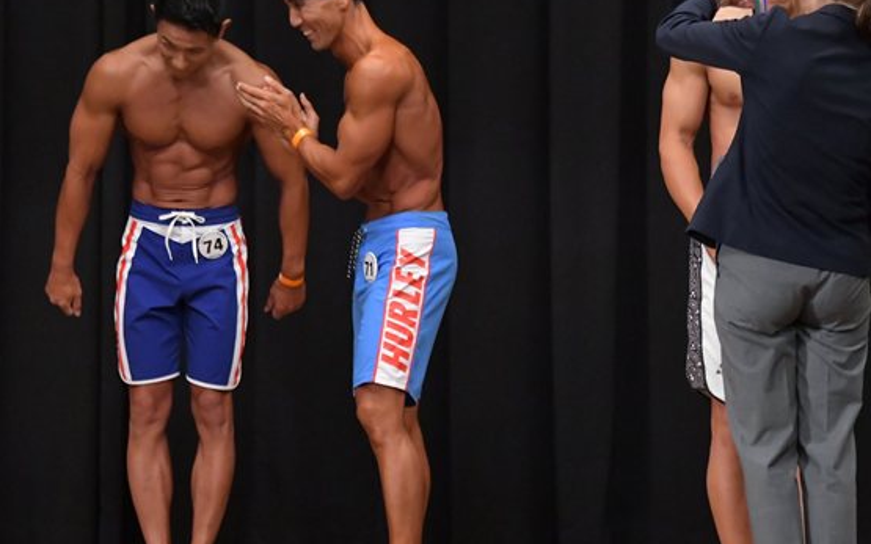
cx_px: 301
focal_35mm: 363
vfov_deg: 3.6
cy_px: 259
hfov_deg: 5.8
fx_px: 8618
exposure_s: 1/400
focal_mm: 170
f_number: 5.6
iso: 6400
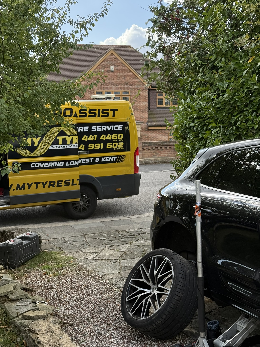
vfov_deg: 39.7
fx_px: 481
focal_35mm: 48
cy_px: 174
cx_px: 130
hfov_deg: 30.3
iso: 100
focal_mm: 6.76
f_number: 1.78
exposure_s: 1/917
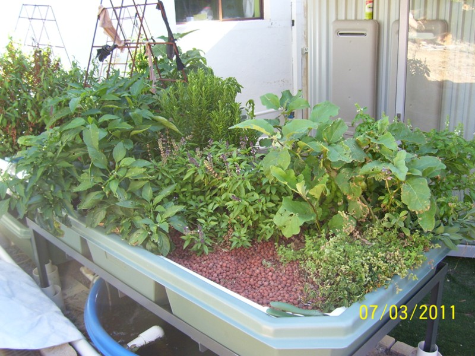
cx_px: 238
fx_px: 467
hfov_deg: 54.0
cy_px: 178
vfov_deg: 41.8
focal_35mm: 34
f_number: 2.7
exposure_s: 1/60
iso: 80
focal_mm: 5.6
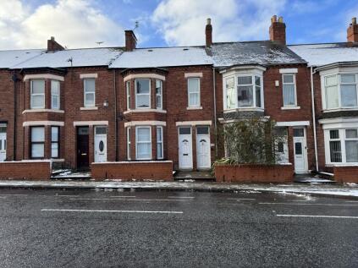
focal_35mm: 24
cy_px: 134
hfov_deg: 71.6
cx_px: 179
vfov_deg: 56.8
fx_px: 248
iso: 80
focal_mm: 6.76
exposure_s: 1/1151
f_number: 1.78
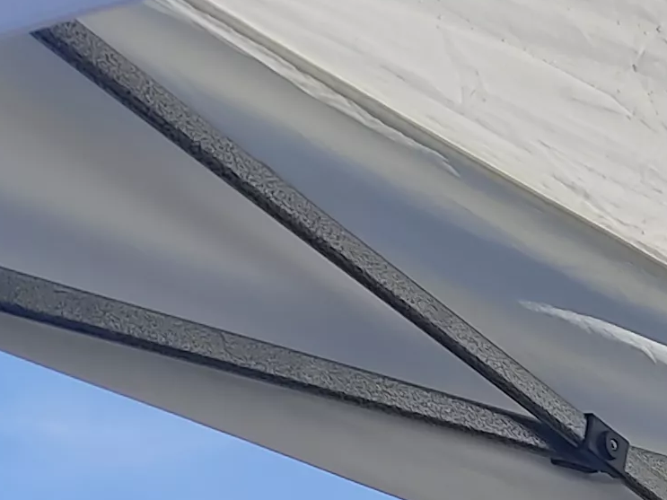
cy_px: 1320
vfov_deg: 9.2
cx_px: 1469
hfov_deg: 12.0
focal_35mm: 140
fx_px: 2697
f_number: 1.79
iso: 100
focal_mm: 4.74
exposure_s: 1/891
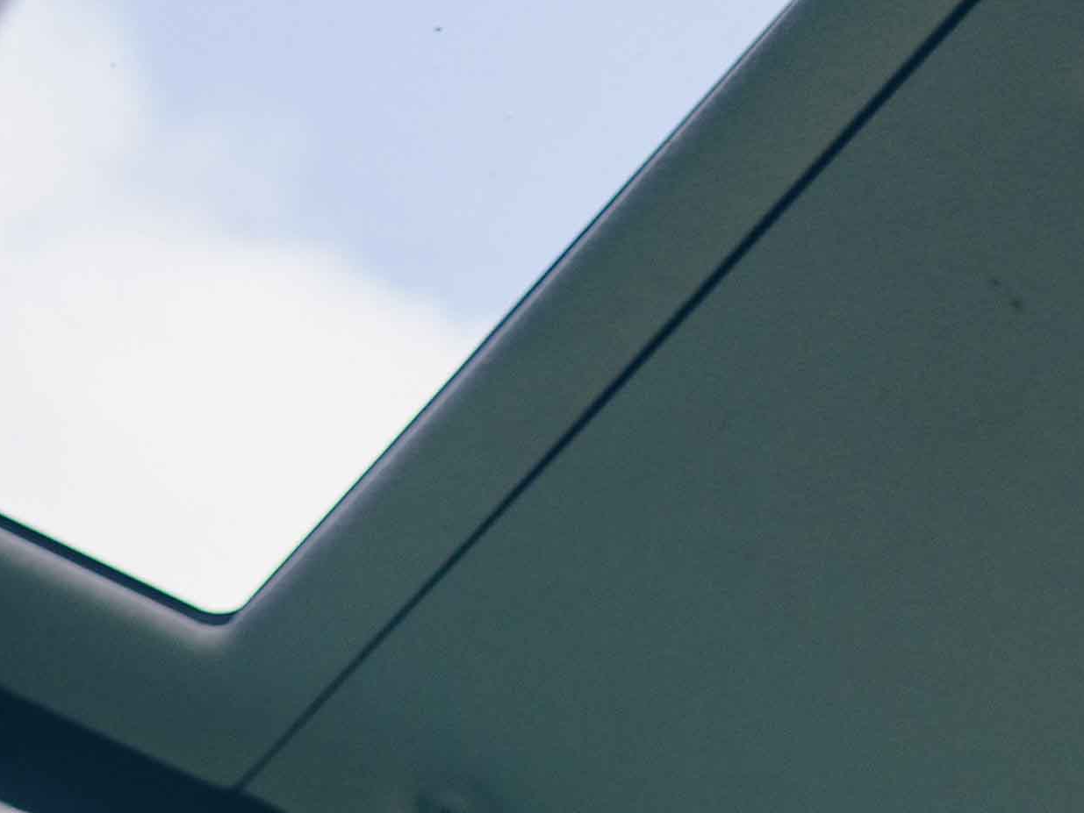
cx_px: 601
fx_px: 6515
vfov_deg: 7.0
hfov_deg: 9.5
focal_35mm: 208
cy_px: 1473
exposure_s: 1/400
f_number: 2.8
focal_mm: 32
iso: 100
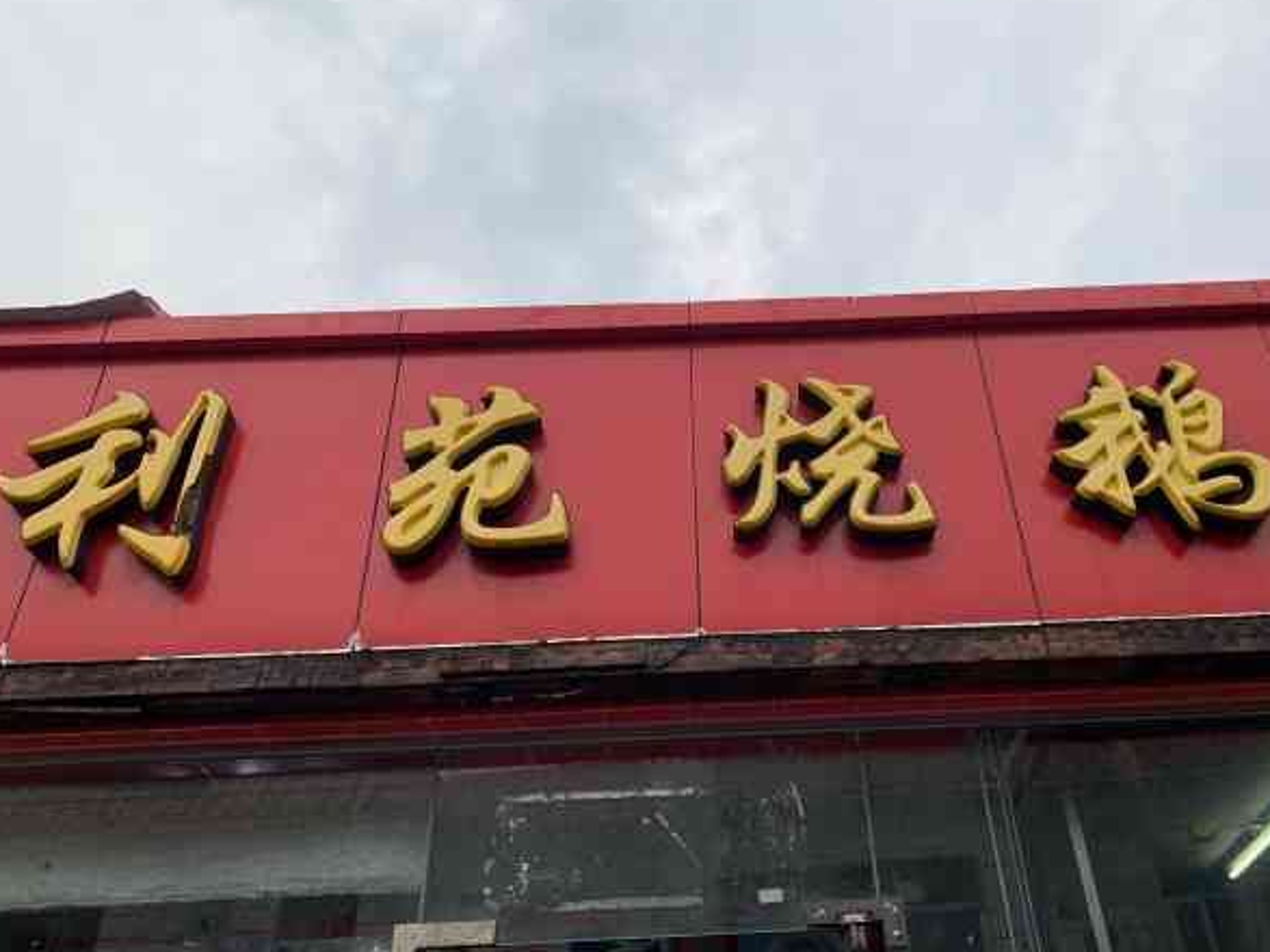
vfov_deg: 45.4
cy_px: 466
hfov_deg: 58.1
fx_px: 1137
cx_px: 733
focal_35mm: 31
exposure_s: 1/307
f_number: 1.8
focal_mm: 4.25
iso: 25
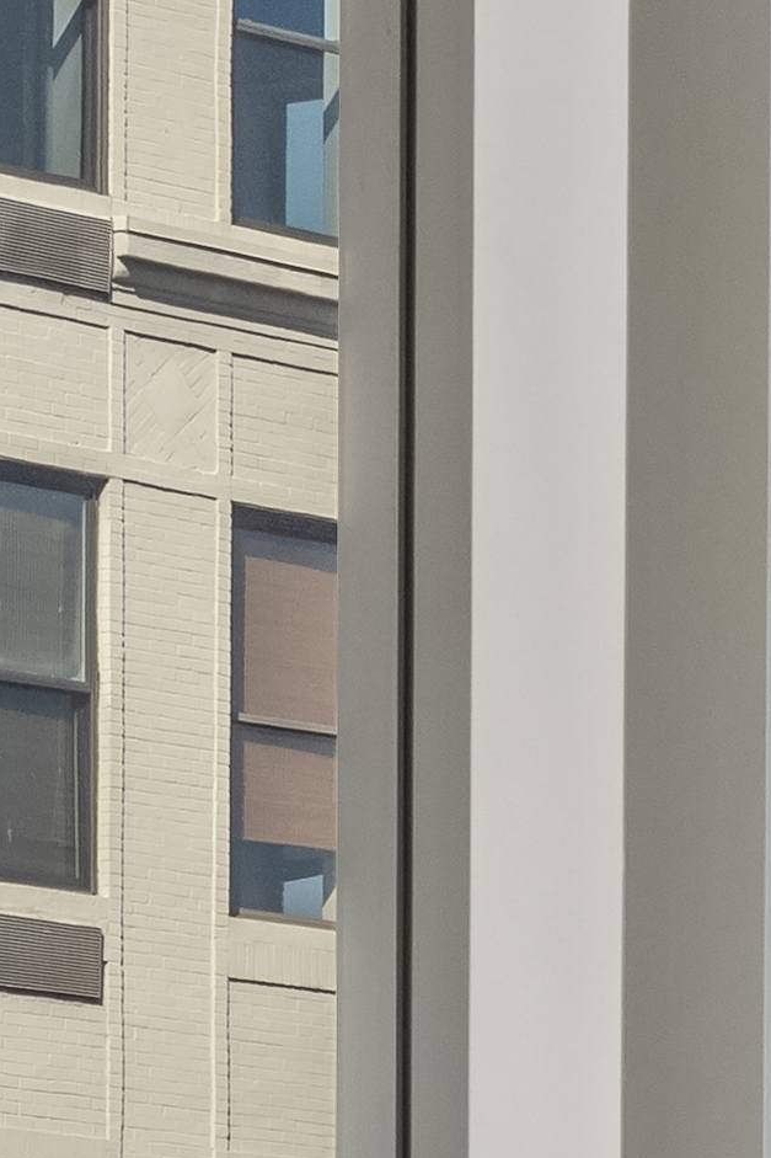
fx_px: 9833
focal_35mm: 306
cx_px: 2063
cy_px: 1959
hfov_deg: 4.4
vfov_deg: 6.6
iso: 500
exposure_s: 1/40
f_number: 14
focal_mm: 48
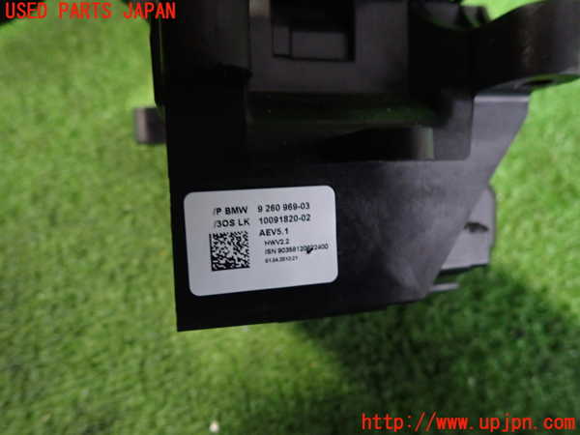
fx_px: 419
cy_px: 218
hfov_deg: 69.4
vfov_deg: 54.9
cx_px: 290
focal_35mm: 25
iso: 800
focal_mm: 4.5
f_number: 2
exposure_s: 1/30
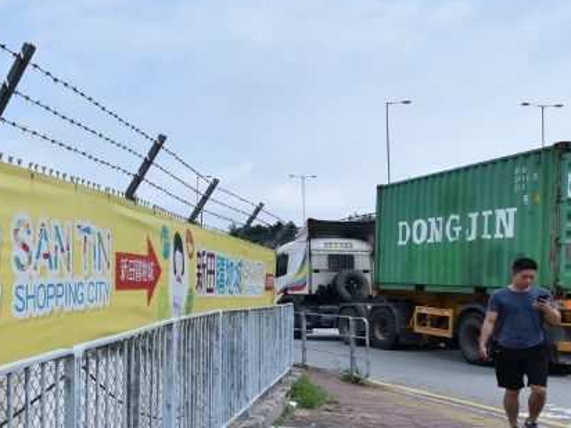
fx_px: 709
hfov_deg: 37.6
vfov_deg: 33.3
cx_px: -37
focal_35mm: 43
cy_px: 281
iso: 500
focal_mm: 18
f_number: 16
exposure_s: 1/400
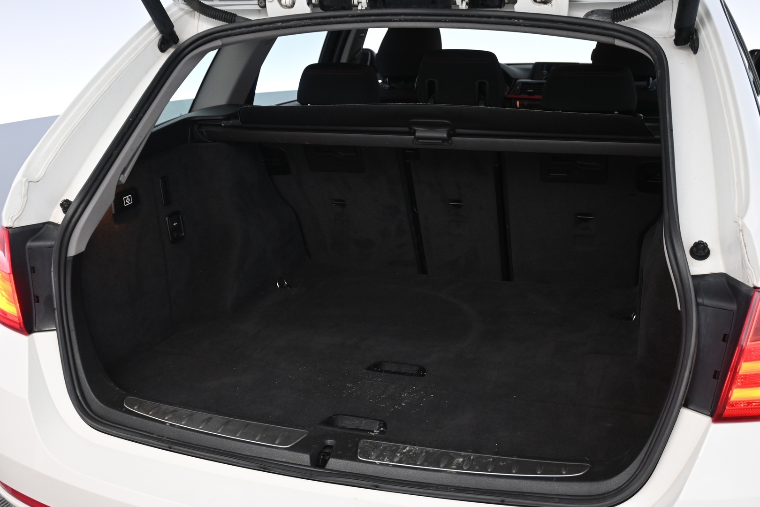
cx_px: 380
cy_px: 254
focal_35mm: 39
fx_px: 823
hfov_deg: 49.6
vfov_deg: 34.2
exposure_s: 1/40
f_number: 4.5
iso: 900
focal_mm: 26
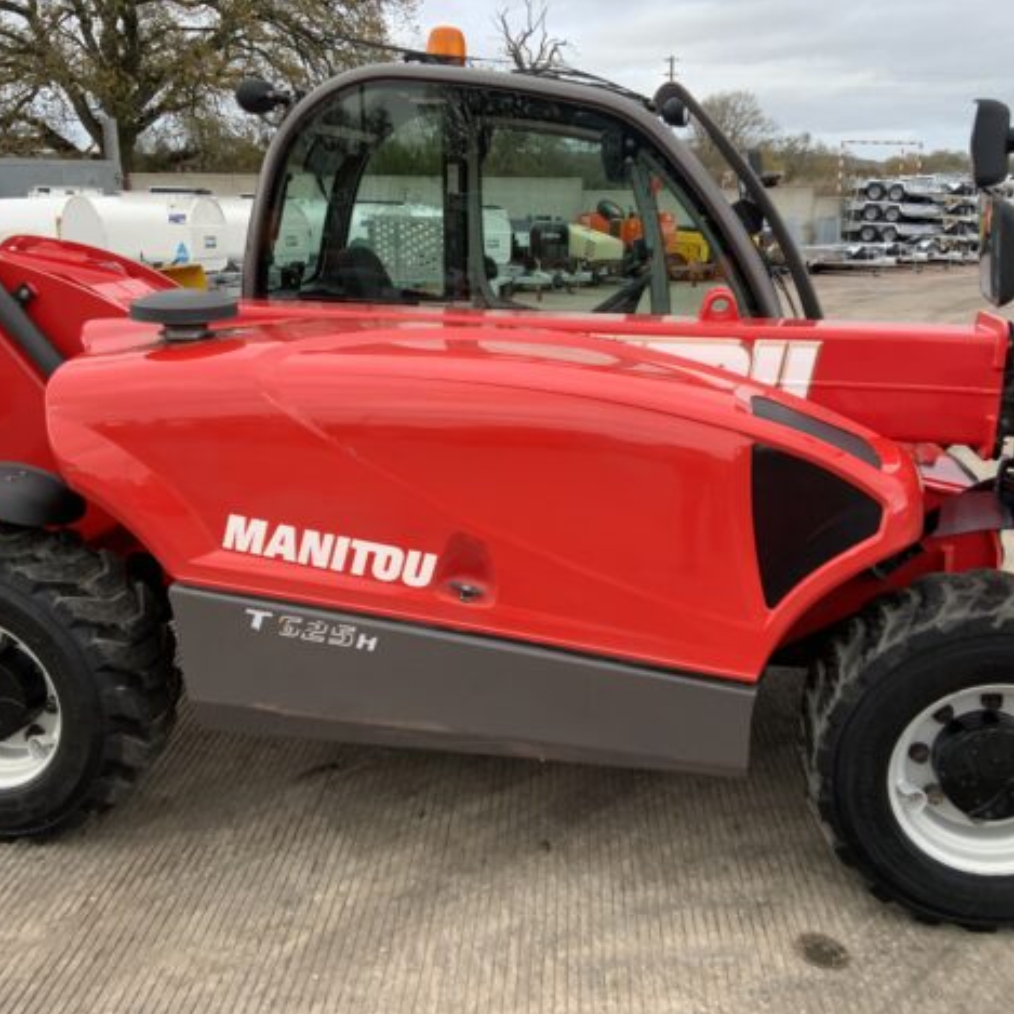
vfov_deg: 47.2
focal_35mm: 35
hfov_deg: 47.2
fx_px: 1160
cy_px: 517
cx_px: 530
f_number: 1.8
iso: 32
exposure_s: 1/122
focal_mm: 3
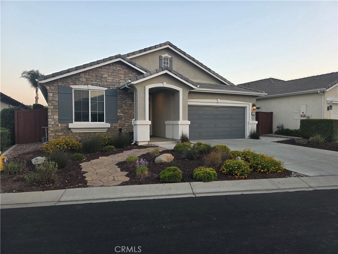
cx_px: 169
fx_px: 225
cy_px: 127
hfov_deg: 73.9
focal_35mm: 23
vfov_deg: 58.9
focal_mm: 6.3
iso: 80
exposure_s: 1/180
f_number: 1.7
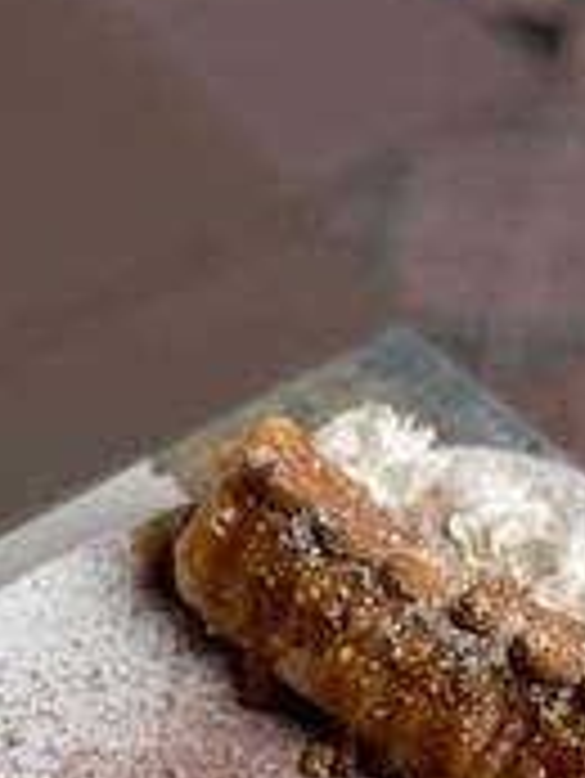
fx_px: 3556
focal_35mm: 158
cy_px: 818
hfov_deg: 9.4
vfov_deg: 12.3
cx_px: 423
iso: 50
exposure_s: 1/121
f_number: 2.2
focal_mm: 7.5
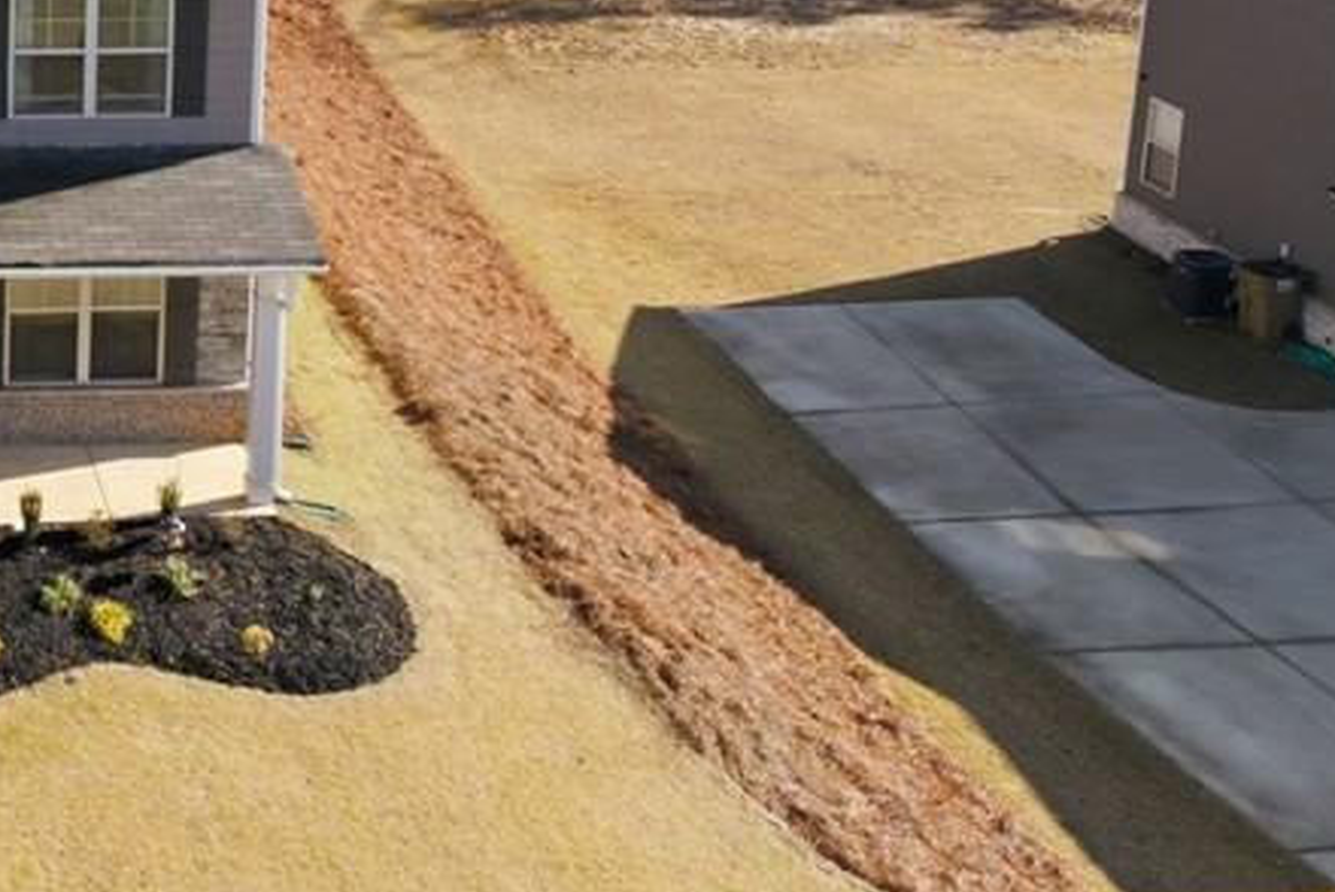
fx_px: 2152
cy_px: -102
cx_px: -179
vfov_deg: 22.1
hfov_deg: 30.4
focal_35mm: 58
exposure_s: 1/1600
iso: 180
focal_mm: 12.3
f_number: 2.8
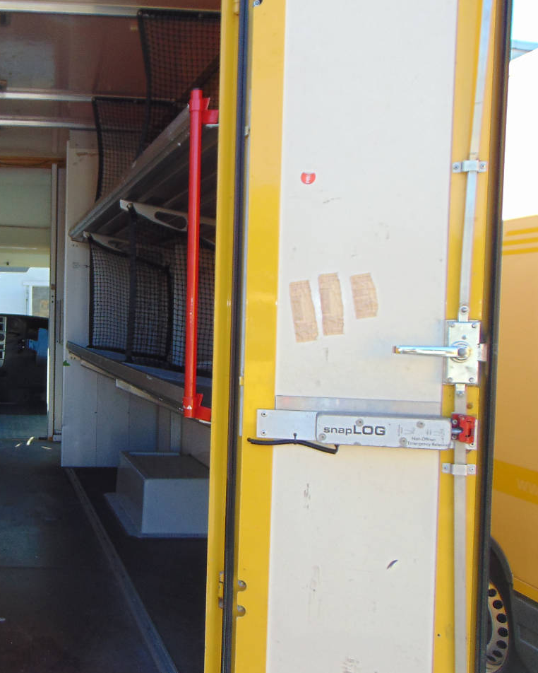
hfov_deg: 34.4
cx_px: 52
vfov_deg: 44.8
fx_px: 816
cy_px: 356
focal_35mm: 41
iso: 80
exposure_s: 1/200
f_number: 3
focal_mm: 4.5
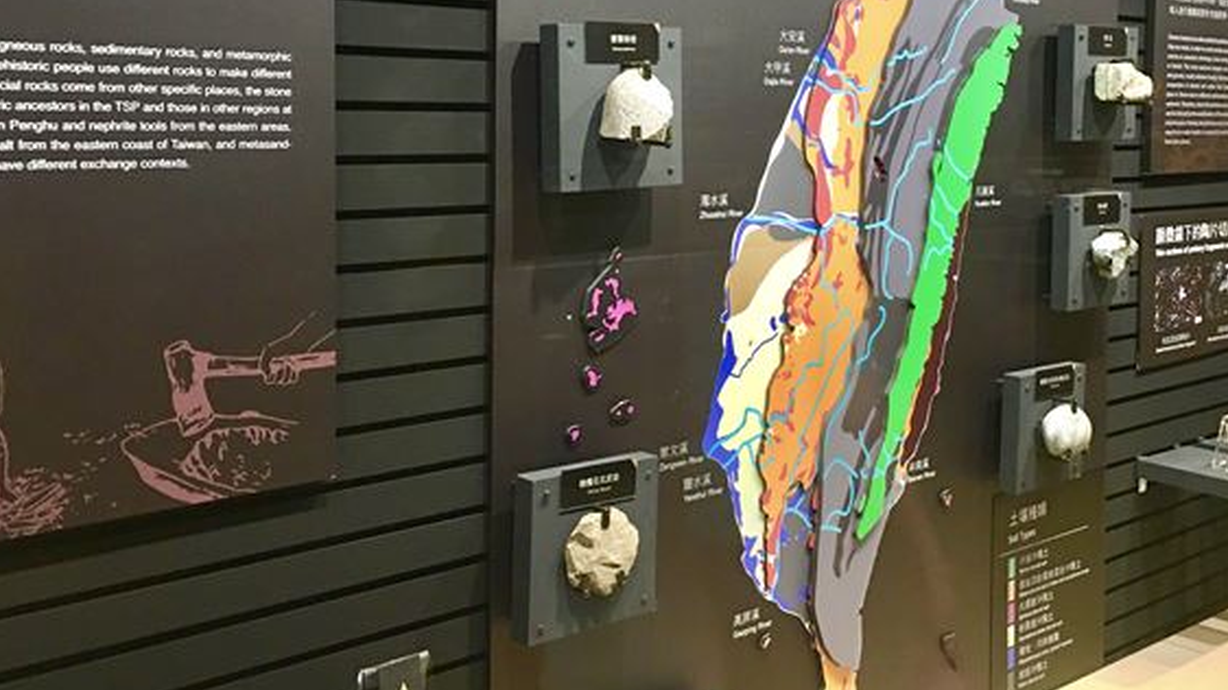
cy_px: 210
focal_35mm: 45
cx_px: 745
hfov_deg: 45.2
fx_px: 1465
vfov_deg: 26.3
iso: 100
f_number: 2.2
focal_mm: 4.15
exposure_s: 1/10
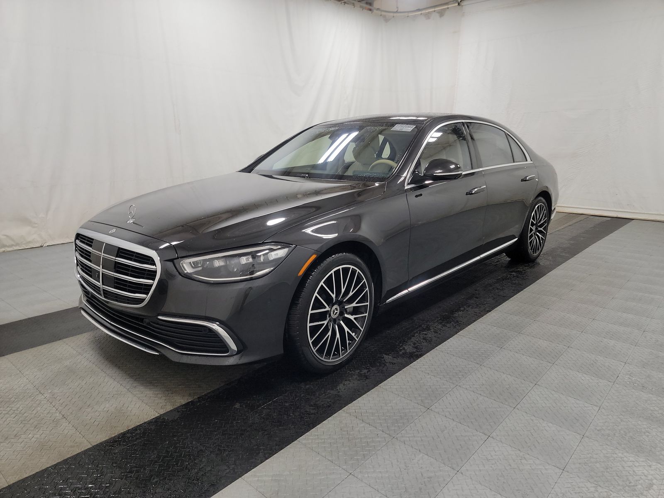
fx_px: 460
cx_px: 332
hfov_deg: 71.6
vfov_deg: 56.8
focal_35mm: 24
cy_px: 249
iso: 225
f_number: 1.8
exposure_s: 1/59
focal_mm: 6.7
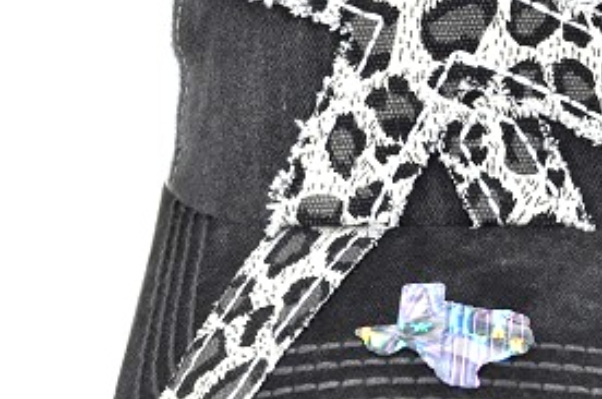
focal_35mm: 84
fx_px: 1402
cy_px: 100
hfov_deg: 23.9
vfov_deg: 16.1
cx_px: 475
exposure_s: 1/200
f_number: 7.1
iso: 200
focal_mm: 24
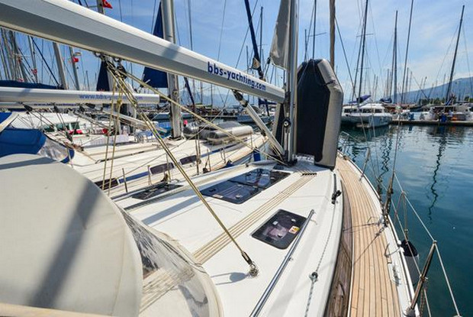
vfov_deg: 70.6
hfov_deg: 93.2
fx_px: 224
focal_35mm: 17
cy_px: 158
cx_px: 236
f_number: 16
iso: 1000
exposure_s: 1/1000
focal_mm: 17
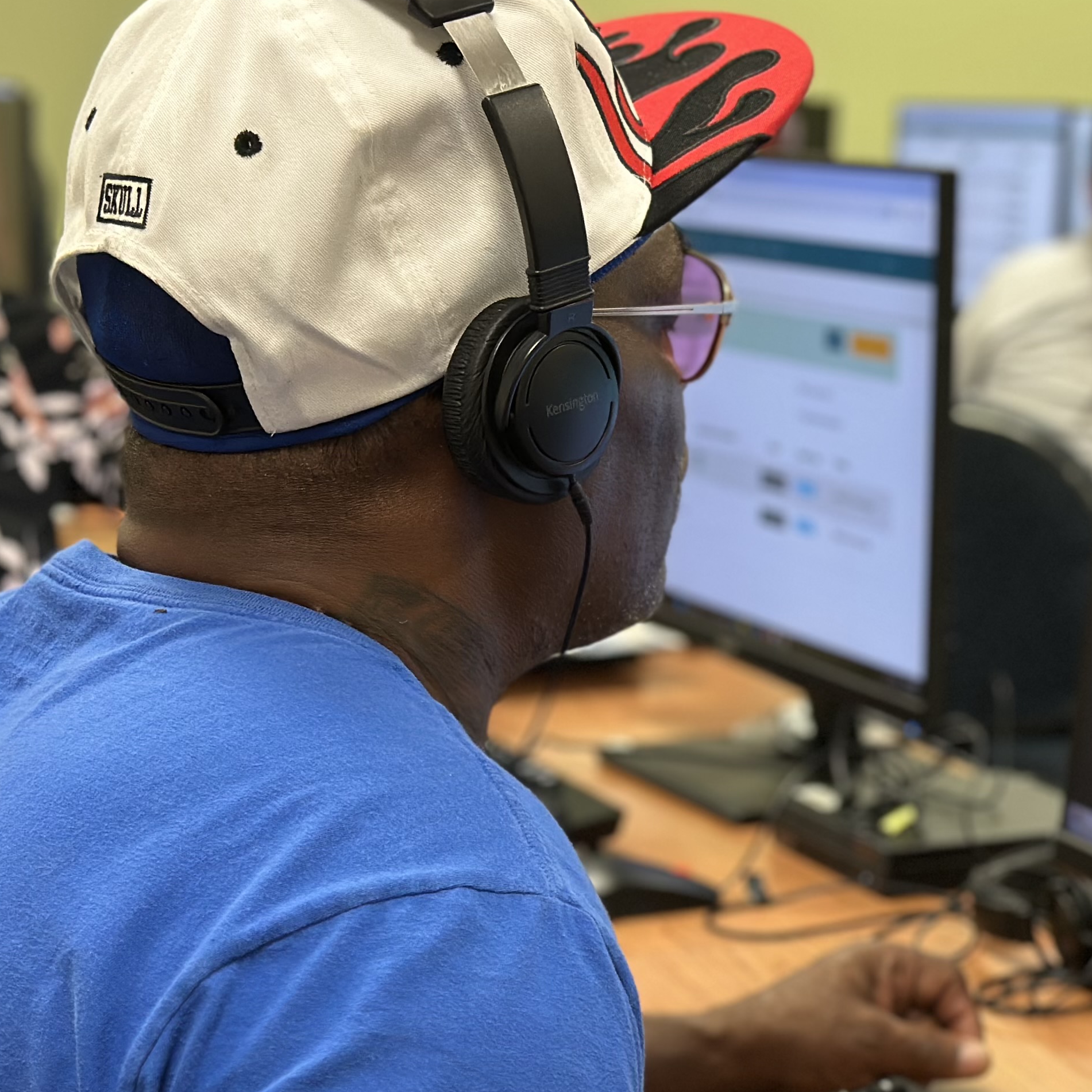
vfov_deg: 19.1
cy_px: 833
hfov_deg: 19.0
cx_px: 921
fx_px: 3212
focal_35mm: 90
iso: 160
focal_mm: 6.86
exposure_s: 1/60
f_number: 1.78
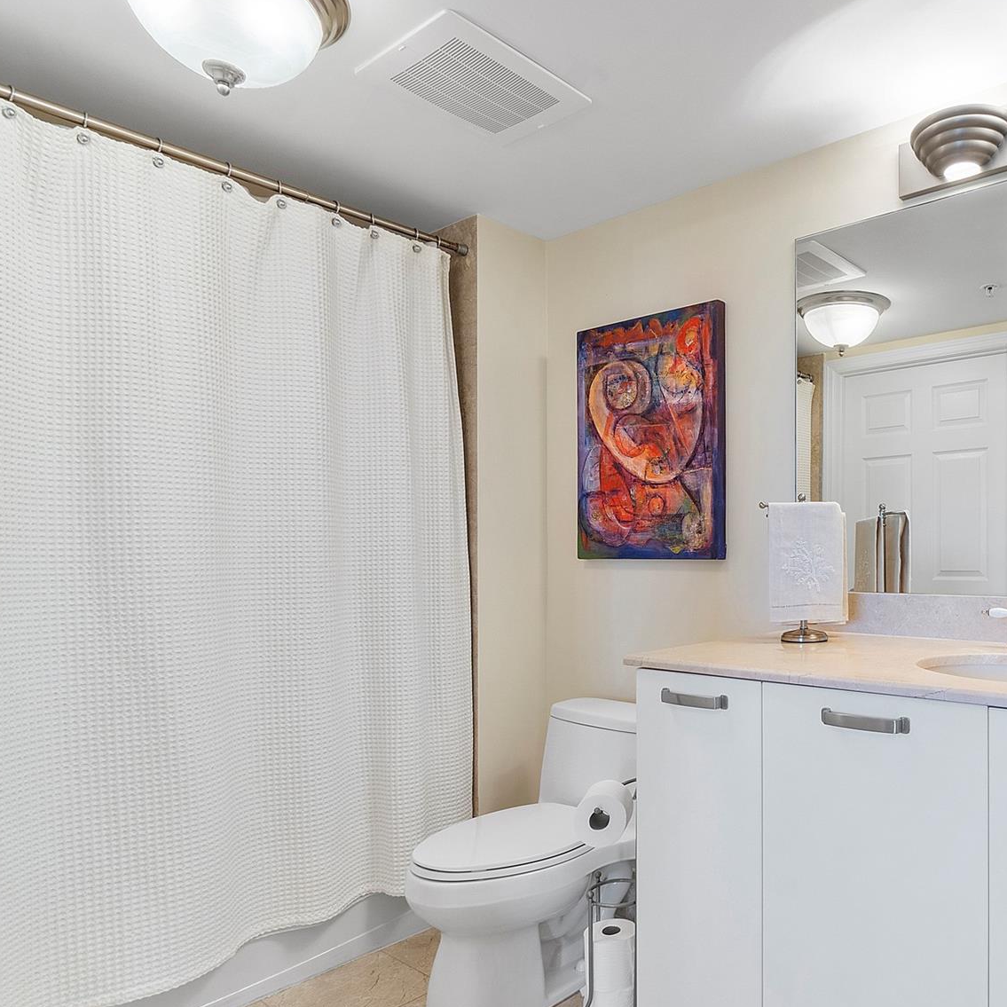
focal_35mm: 23
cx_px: 755
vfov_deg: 67.1
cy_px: 550
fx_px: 757
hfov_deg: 63.3
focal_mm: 10
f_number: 11
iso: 160
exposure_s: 1/4
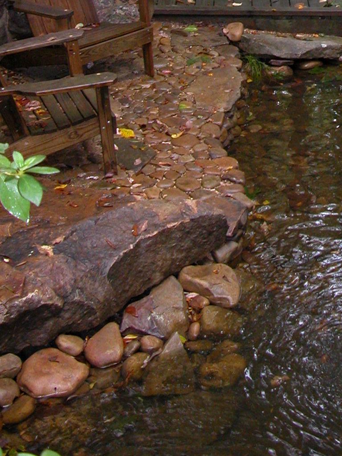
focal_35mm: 85
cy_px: -100
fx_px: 1120
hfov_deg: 17.0
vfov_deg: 21.3
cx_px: 335
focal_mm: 8.9
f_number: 2.8
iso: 200
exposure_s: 1/60
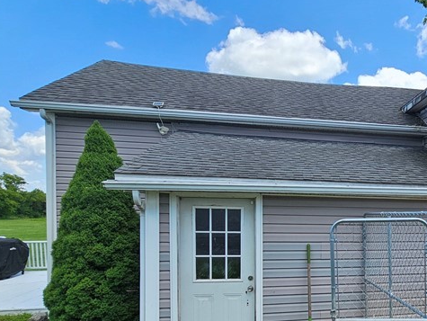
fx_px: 346
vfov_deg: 48.2
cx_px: 362
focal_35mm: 28
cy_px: 235
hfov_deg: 57.0
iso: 50
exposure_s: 1/1376
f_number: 2.2
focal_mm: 2.2
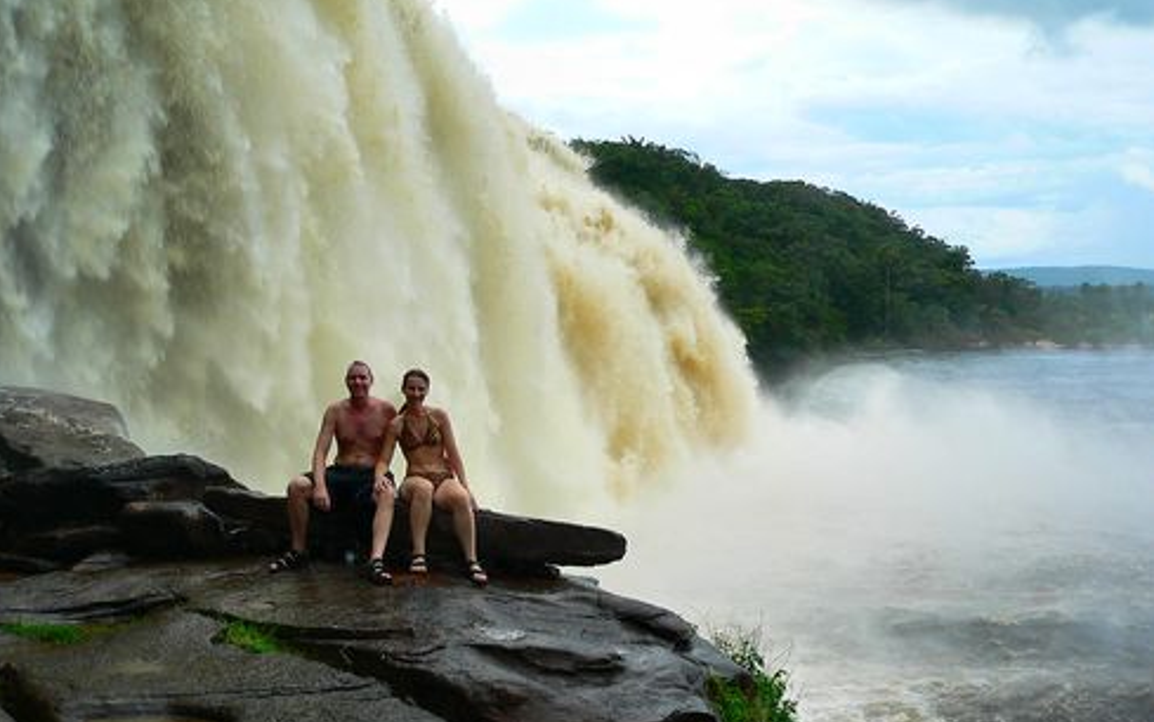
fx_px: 1227
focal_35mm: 39
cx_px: 569
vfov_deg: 32.8
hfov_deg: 50.4
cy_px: 350
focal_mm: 6
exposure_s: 1/100
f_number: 3.3
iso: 80
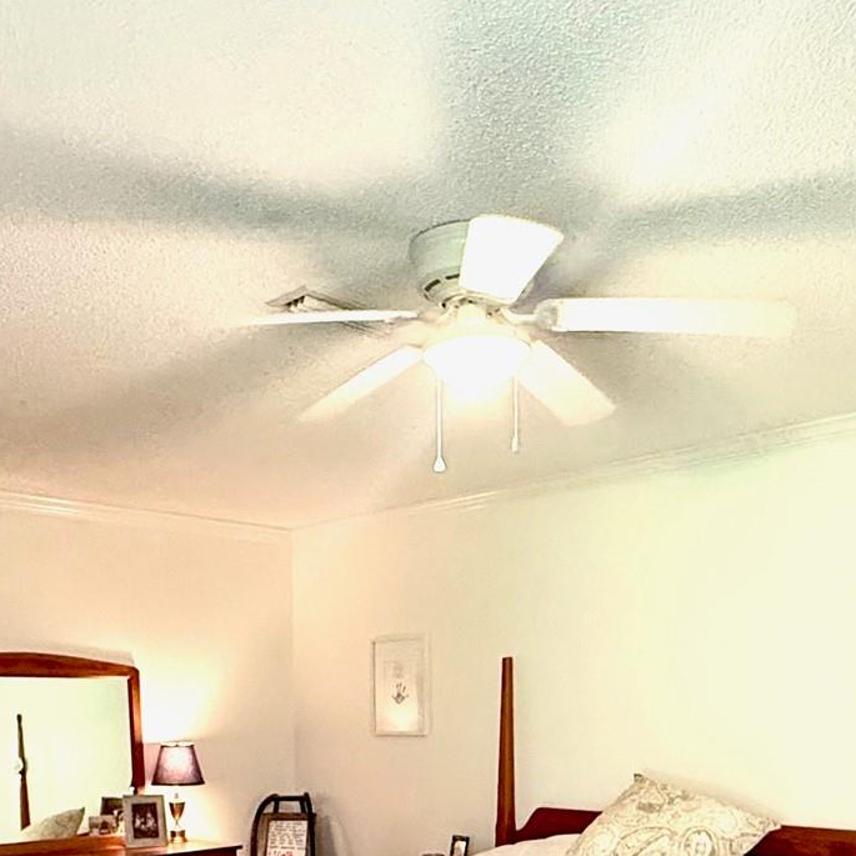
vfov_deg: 42.2
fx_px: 1035
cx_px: 387
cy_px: 727
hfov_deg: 44.9
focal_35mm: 37
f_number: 2.2
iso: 640
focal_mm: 2.22
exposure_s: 1/60
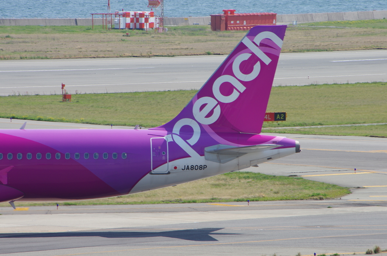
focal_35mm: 450
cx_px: 194
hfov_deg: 4.6
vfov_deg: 3.0
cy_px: 128
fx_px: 4827
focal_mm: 300
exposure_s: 1/320
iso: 200
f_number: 10
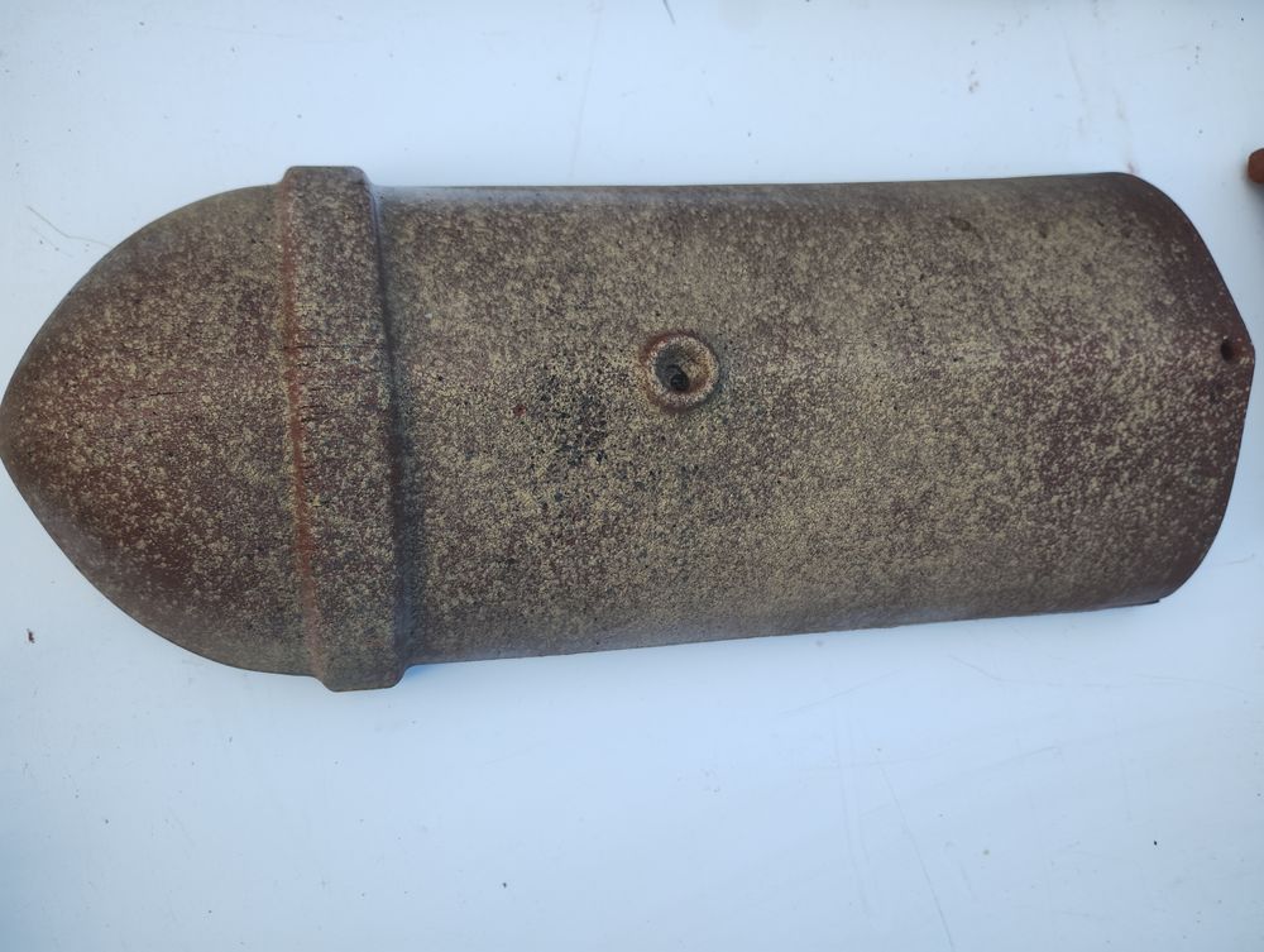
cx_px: 632
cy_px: 476
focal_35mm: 28
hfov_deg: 63.4
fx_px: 1024
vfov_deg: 49.9
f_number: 1.8
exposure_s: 1/118
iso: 102
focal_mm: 4.27
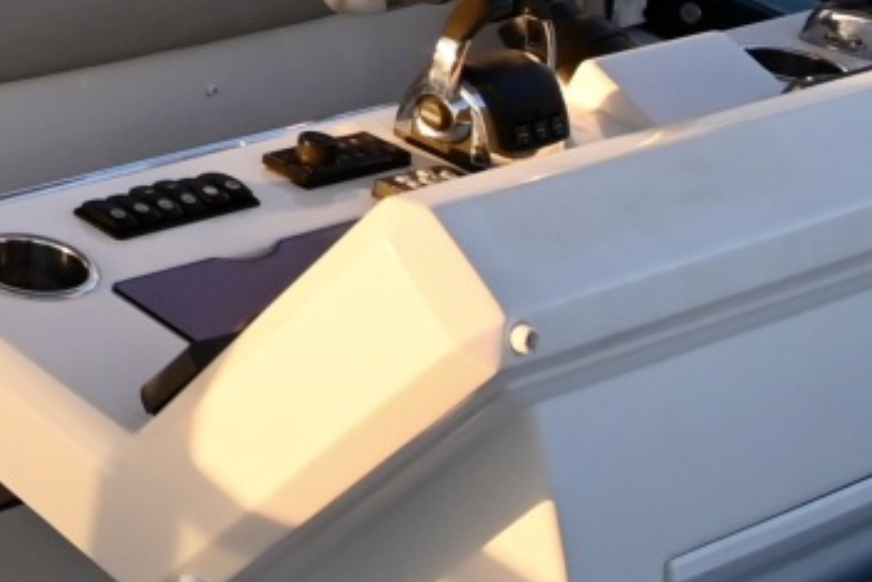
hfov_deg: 22.4
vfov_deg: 17.7
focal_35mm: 69
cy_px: -290
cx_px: -525
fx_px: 1672
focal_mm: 10
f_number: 4.5
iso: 320
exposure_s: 1/250
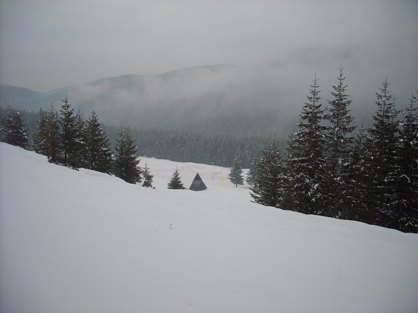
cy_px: 156
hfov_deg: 52.6
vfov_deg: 40.7
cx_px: 209
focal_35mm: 35
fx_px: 423
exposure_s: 1/1241
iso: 200
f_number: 2.8
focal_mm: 5.7
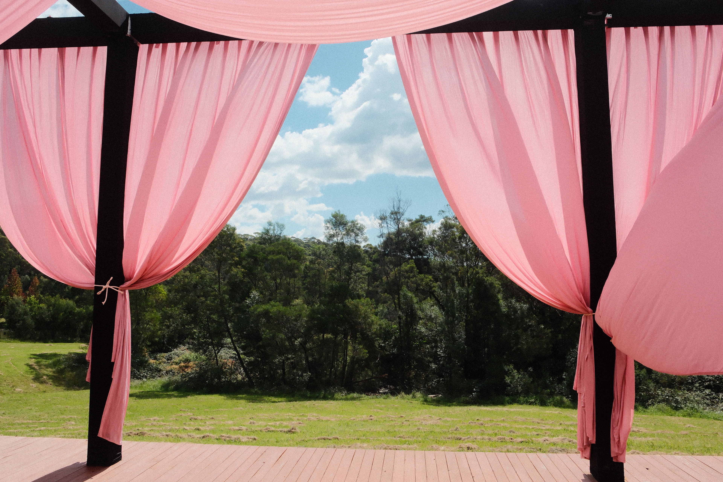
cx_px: 362
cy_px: 241
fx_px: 542
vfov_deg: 47.9
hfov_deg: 67.4
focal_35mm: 27
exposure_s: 1/1500
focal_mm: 18
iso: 500
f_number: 5.6
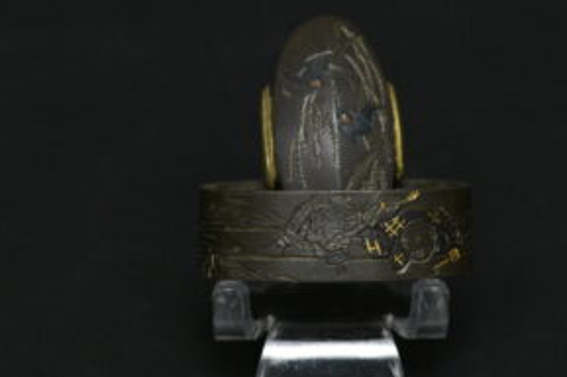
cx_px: 343
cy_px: 141
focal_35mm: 167
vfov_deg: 8.2
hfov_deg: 12.3
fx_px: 2627
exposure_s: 1/125
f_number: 10
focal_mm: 105
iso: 5600
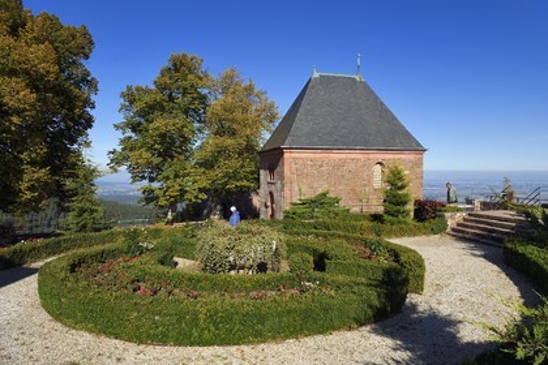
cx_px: 274
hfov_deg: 73.7
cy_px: 182
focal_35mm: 24
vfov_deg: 53.1
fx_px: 365
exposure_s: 1/1000
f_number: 8
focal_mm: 24
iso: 200
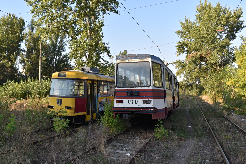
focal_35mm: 33
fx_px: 222
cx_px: 122
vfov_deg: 40.5
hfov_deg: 57.9
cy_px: 80
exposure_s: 1/250
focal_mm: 21
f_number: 8
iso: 280
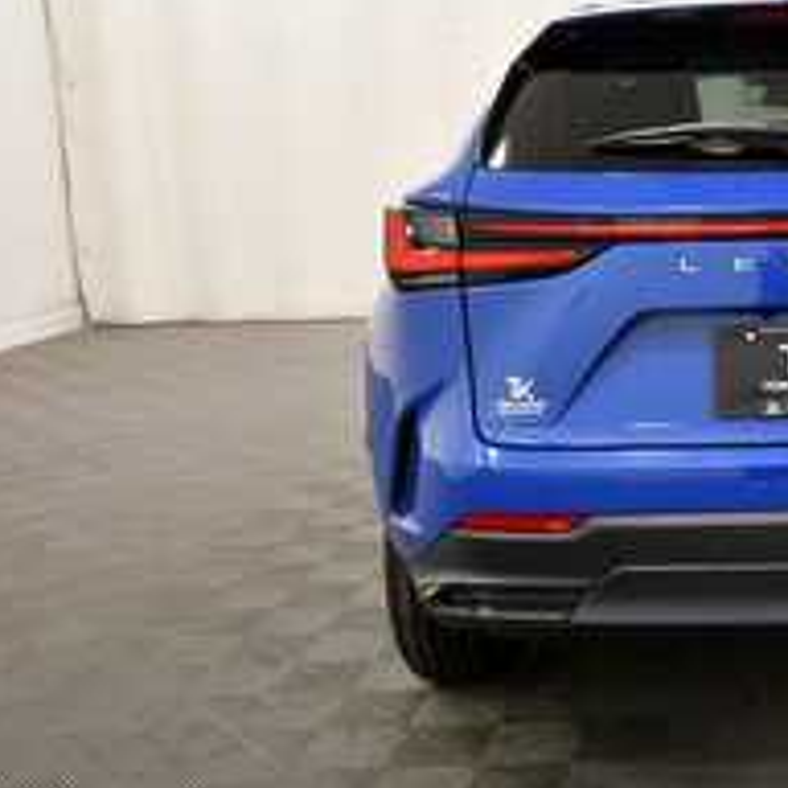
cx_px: 800
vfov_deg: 32.2
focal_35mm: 53
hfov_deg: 29.9
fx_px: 1365
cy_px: 367
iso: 1100
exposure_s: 1/125
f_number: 5.6
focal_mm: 20
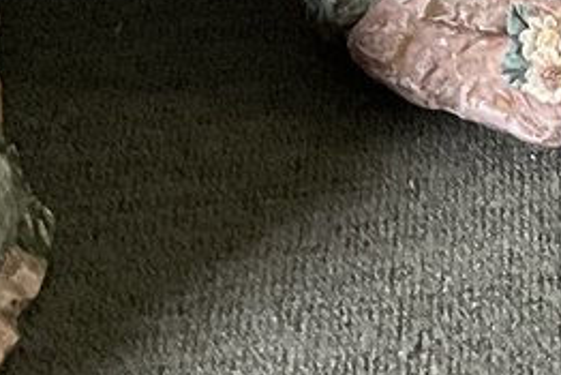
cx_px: 1144
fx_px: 2713
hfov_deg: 10.7
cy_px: -479
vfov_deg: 7.5
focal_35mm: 174
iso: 250
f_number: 1.8
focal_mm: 3
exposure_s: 1/60
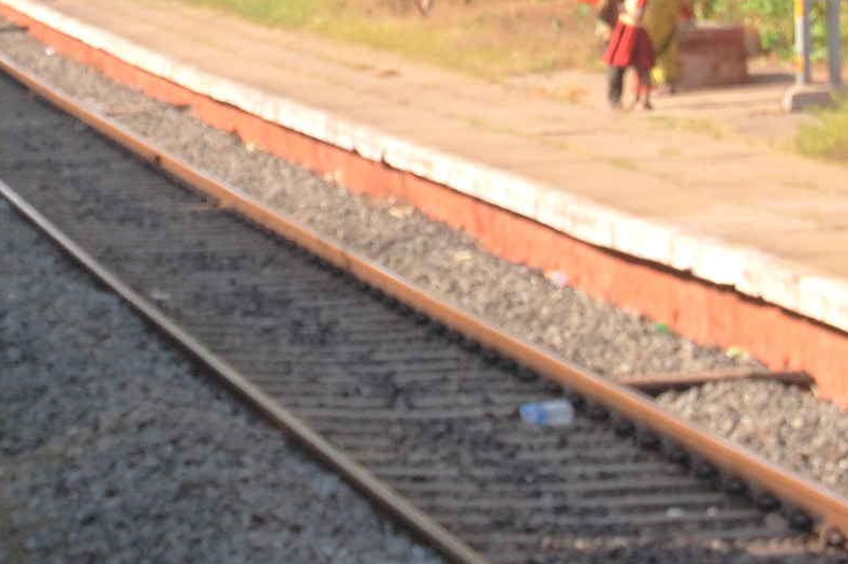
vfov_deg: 5.4
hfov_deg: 8.2
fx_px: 5895
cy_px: -244
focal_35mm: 251
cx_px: 131
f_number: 9
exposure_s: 1/250
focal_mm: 55
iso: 200
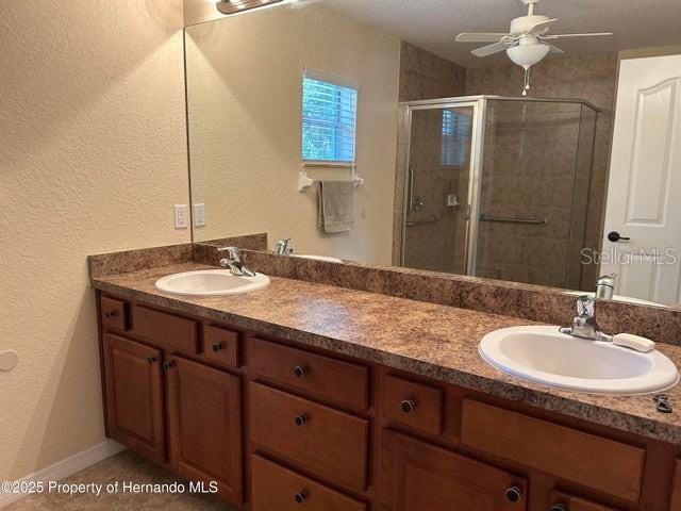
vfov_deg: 53.1
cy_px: 256
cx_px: 340
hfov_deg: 67.3
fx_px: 511
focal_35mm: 26
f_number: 1.5
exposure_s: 1/120
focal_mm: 5.7
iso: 125
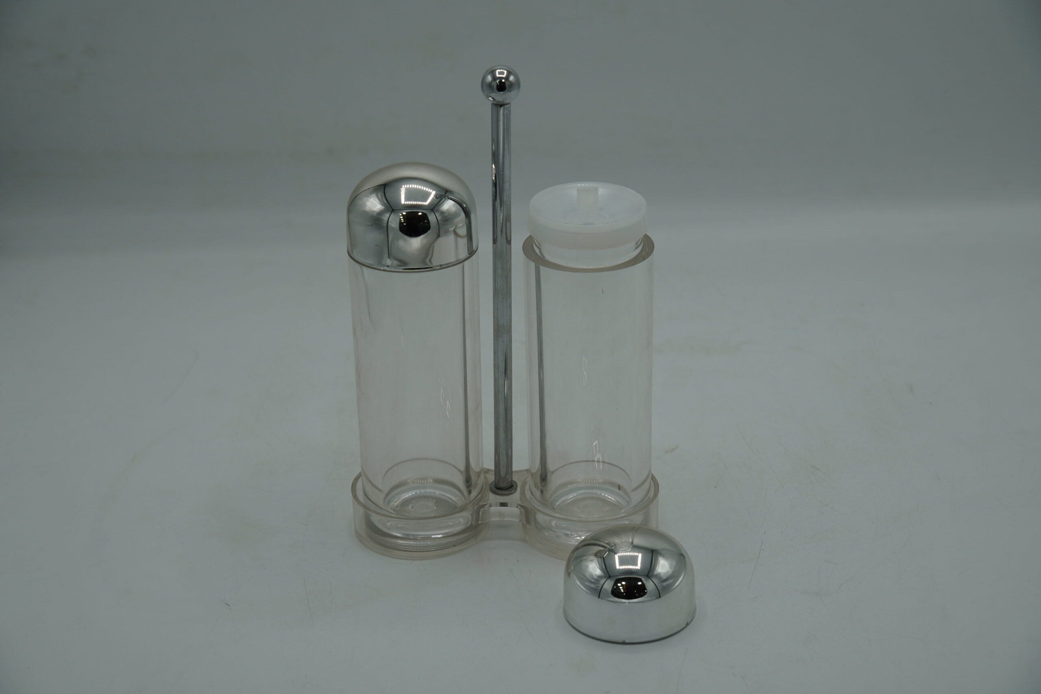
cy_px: 347
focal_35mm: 74
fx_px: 2125
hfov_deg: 27.5
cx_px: 520
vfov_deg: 18.5
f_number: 5
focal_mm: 49
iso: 100
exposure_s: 1/250
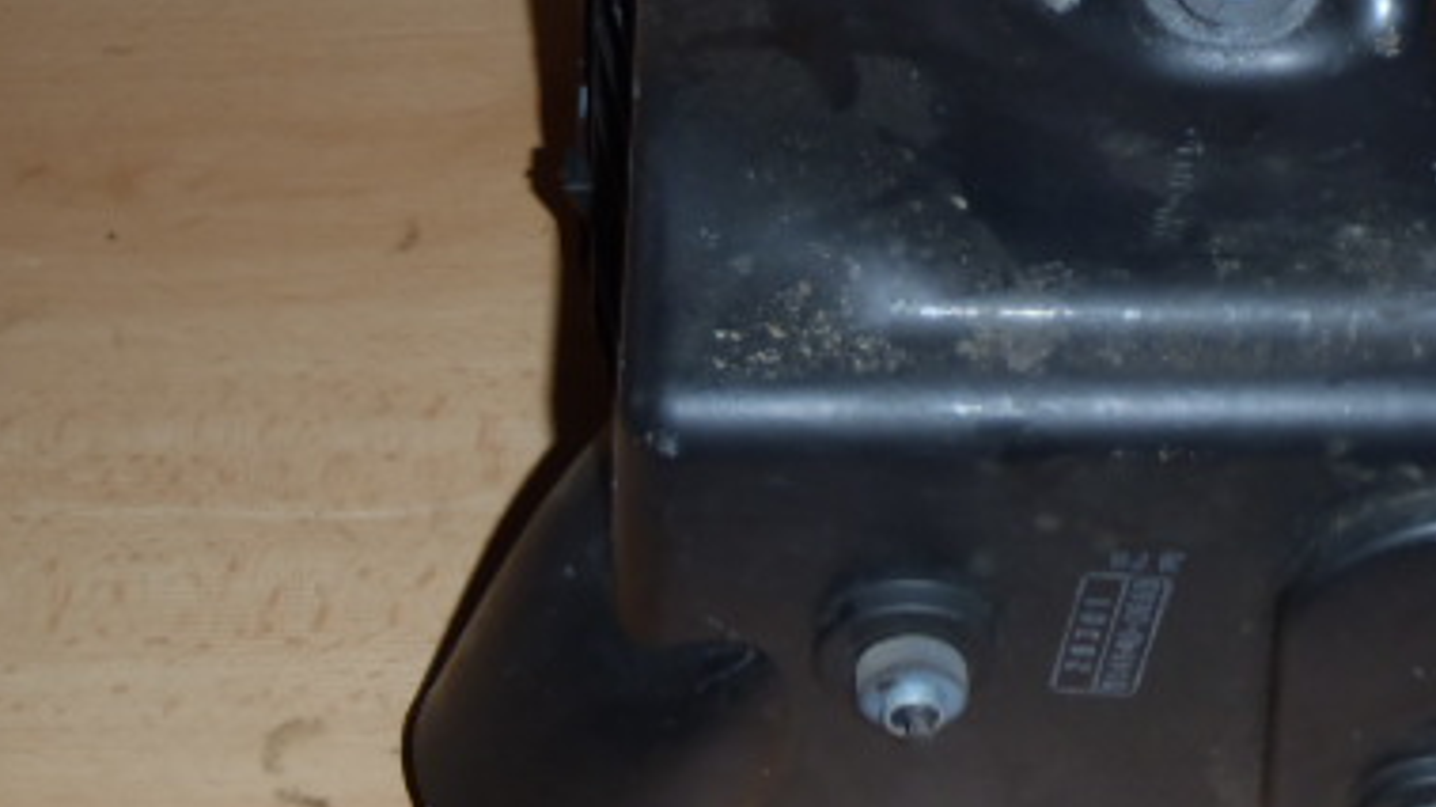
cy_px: 57
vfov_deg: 16.9
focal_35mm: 70
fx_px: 2665
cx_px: 890
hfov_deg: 30.0
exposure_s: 1/40
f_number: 4.6
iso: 100
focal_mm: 6.83
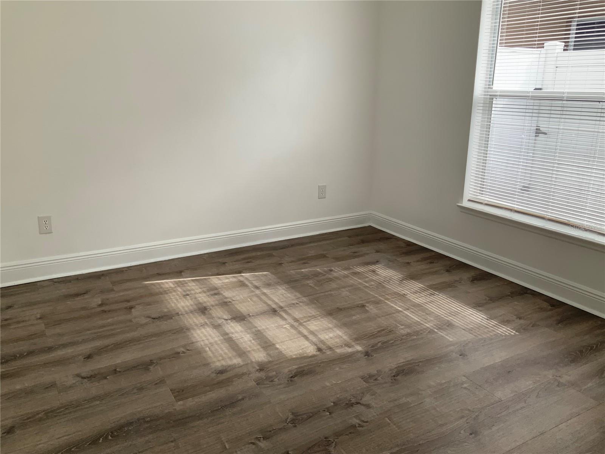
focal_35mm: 29
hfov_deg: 61.7
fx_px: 507
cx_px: 302
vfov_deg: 48.2
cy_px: 227
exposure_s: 1/247
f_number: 1.8
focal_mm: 3
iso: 16
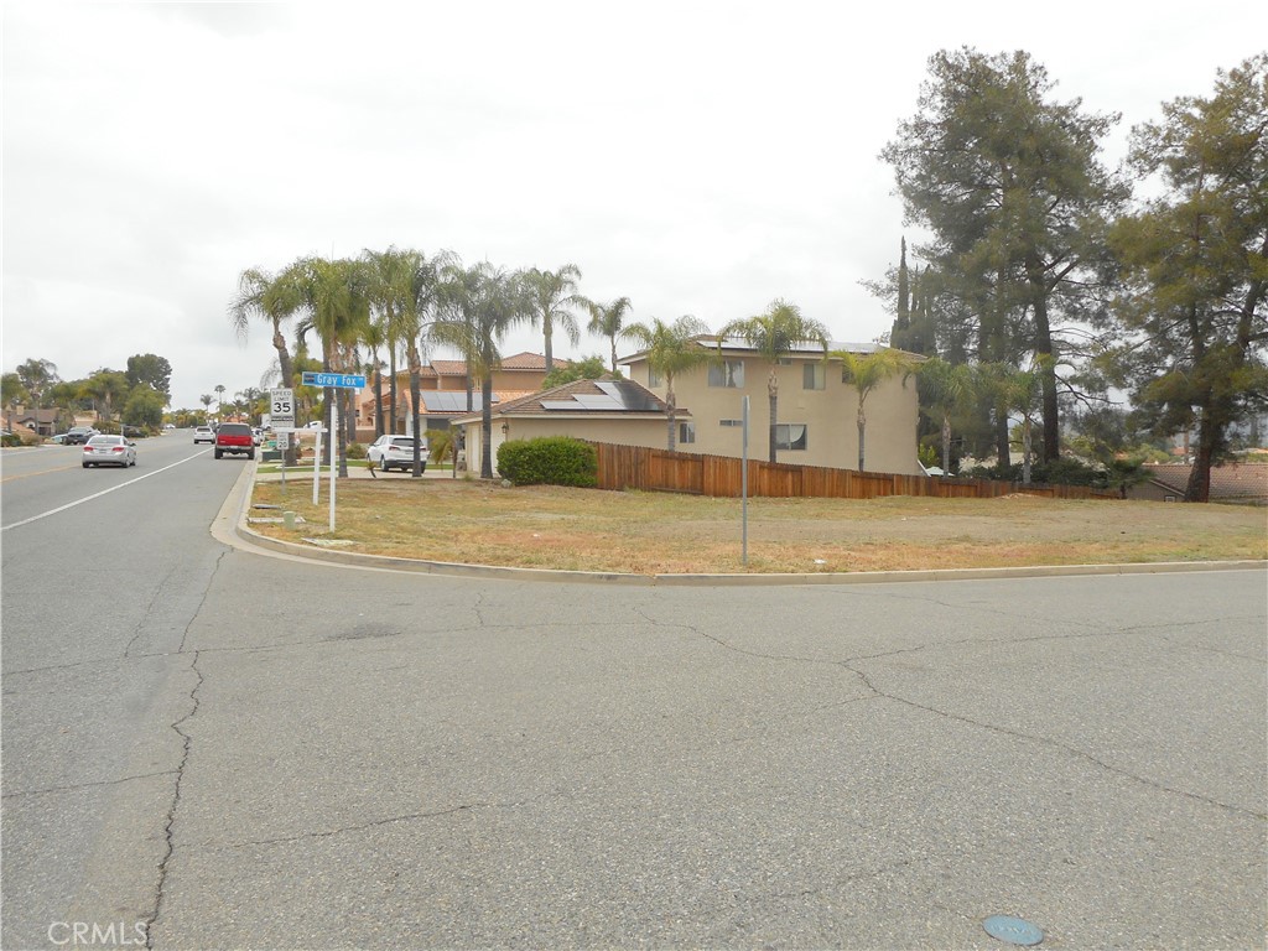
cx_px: 634
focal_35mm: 25
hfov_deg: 69.4
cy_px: 476
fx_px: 916
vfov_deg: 54.9
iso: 80
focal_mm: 4.5
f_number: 3.7
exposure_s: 1/320
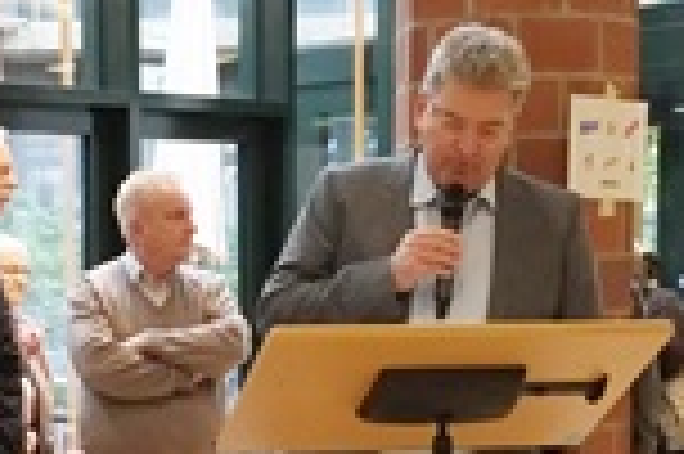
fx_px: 1348
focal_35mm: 71
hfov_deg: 27.9
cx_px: 140
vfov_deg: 18.1
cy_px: 551
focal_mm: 18
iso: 6400
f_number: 5.6
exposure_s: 1/200
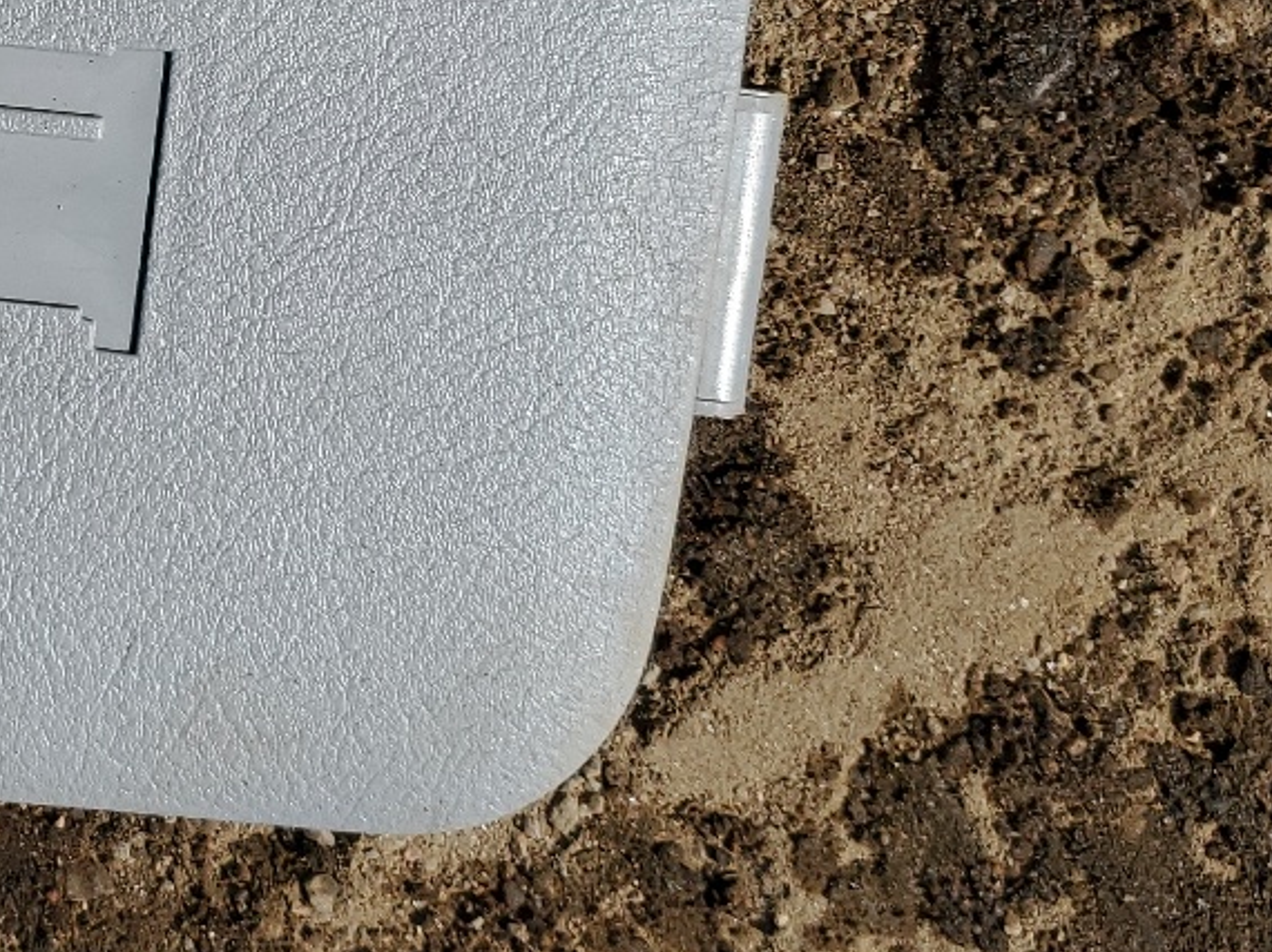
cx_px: -150
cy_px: -4
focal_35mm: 73
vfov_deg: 19.6
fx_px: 2681
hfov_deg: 24.7
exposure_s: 1/5000
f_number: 1.5
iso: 50
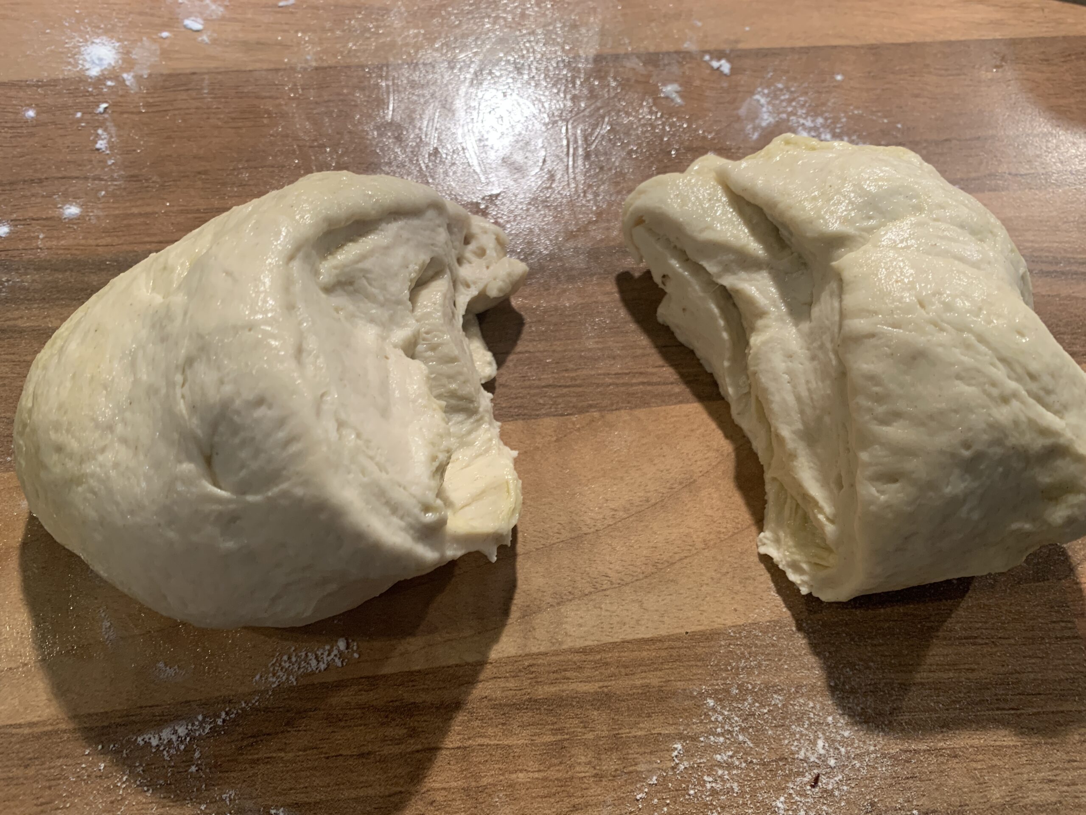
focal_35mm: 26
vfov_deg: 53.1
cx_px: 543
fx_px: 816
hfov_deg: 67.3
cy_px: 408
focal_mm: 4.25
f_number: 1.8
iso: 100
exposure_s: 1/50
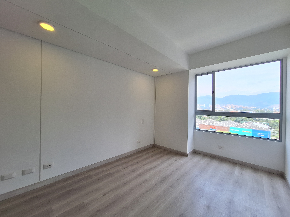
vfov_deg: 89.9
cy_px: 108
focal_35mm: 13
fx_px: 109
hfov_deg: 106.2
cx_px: 145
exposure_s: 1/230
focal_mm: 1.74
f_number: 2.2
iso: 40
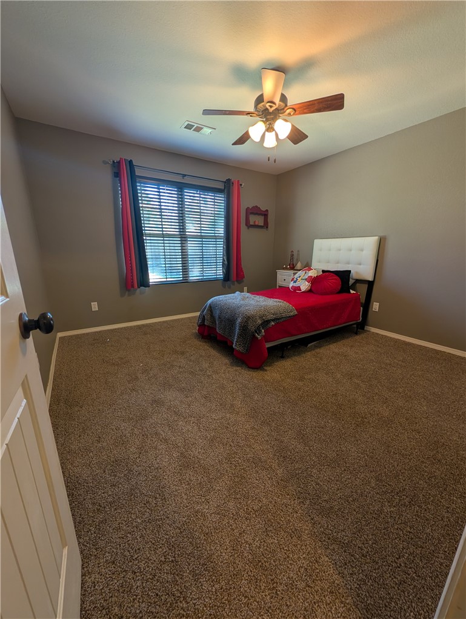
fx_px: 215
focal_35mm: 12
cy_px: 310
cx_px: 233
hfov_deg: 94.7
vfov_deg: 110.4
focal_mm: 2.02
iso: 58
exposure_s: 1/60
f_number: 1.7
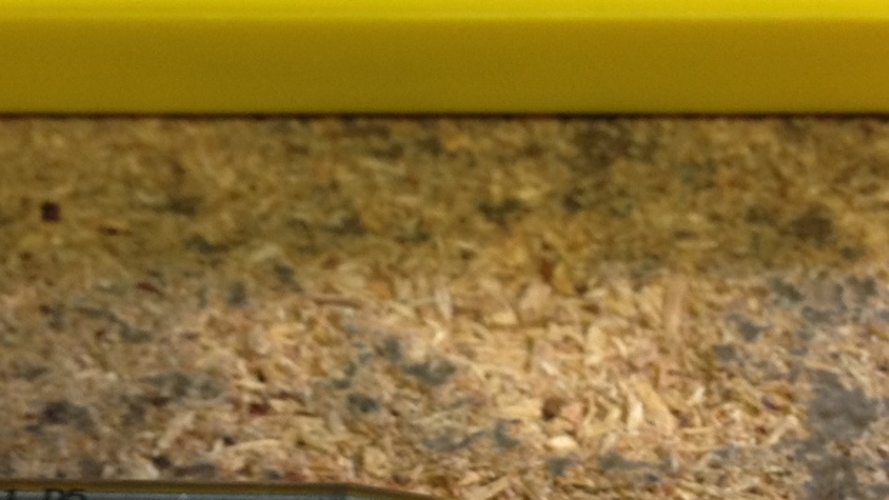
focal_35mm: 74
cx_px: 367
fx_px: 1745
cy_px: 536
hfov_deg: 28.5
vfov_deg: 15.9
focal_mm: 4.12
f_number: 2.4
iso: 125
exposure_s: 1/20
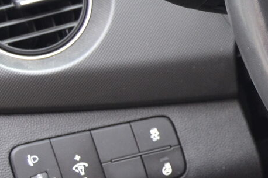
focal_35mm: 151
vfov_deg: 9.0
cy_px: 12
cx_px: 476
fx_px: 1124
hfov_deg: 12.5
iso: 400
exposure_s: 1/100
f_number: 5
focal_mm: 24
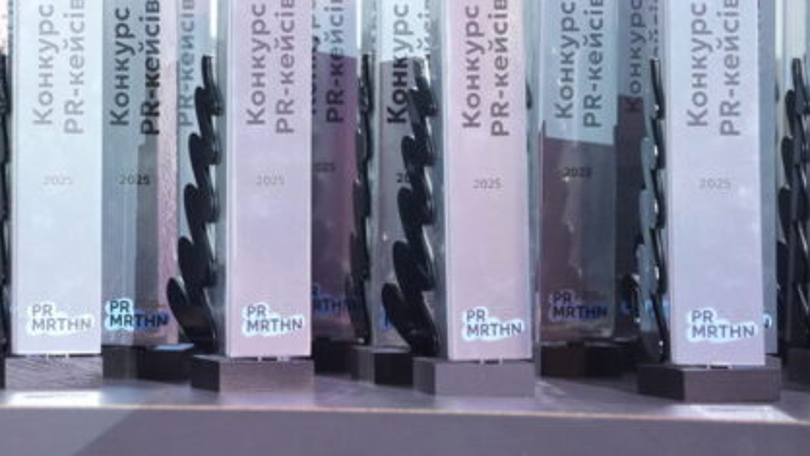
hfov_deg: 6.8
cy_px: -30
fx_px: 6795
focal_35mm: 316
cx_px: 116
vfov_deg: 3.8
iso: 4000
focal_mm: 157.7
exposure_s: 1/60
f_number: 2.8
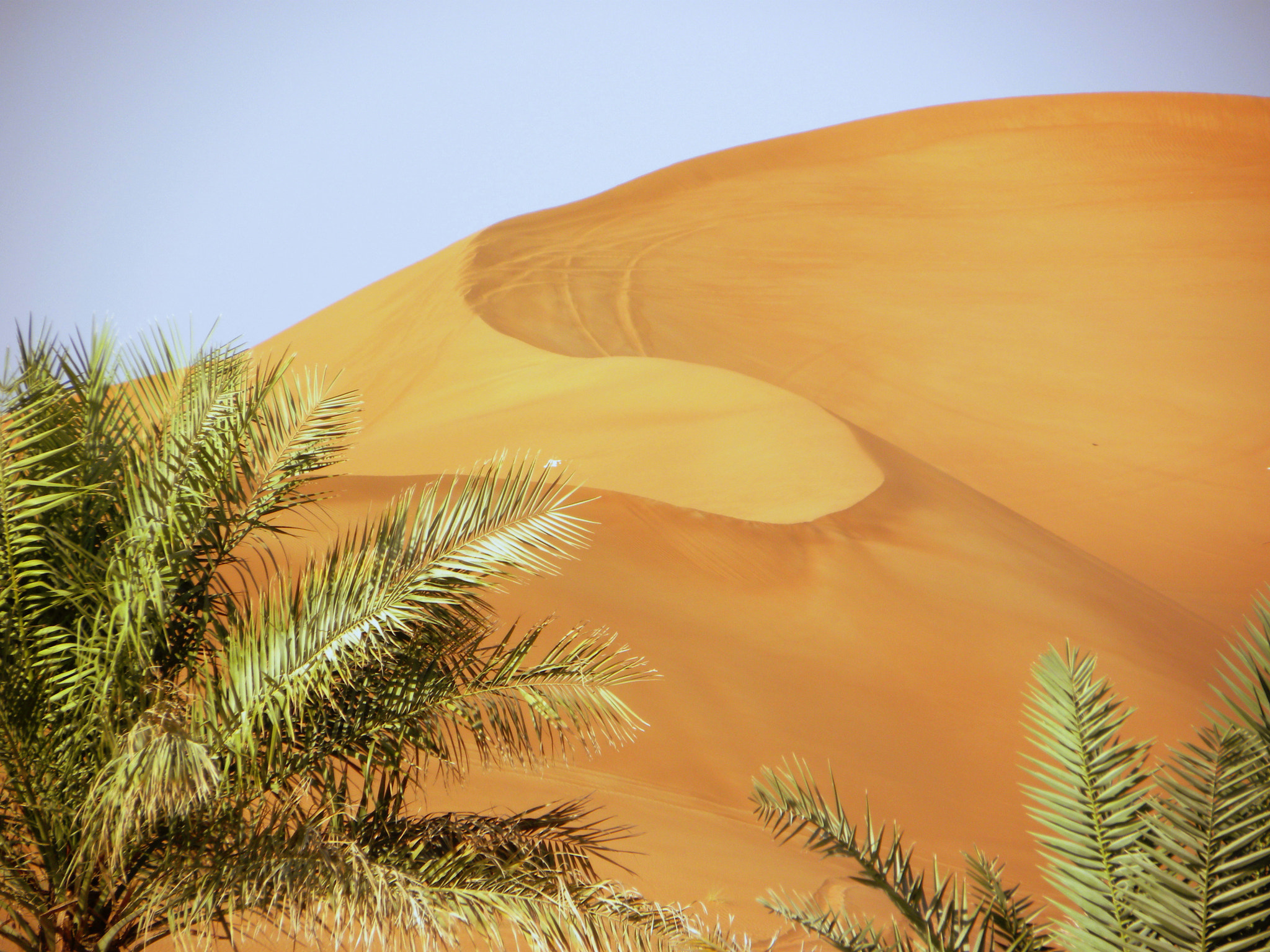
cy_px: 476
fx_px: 15593
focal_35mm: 425
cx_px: 635
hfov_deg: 4.7
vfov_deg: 3.5
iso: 64
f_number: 5
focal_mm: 75.7
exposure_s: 1/342
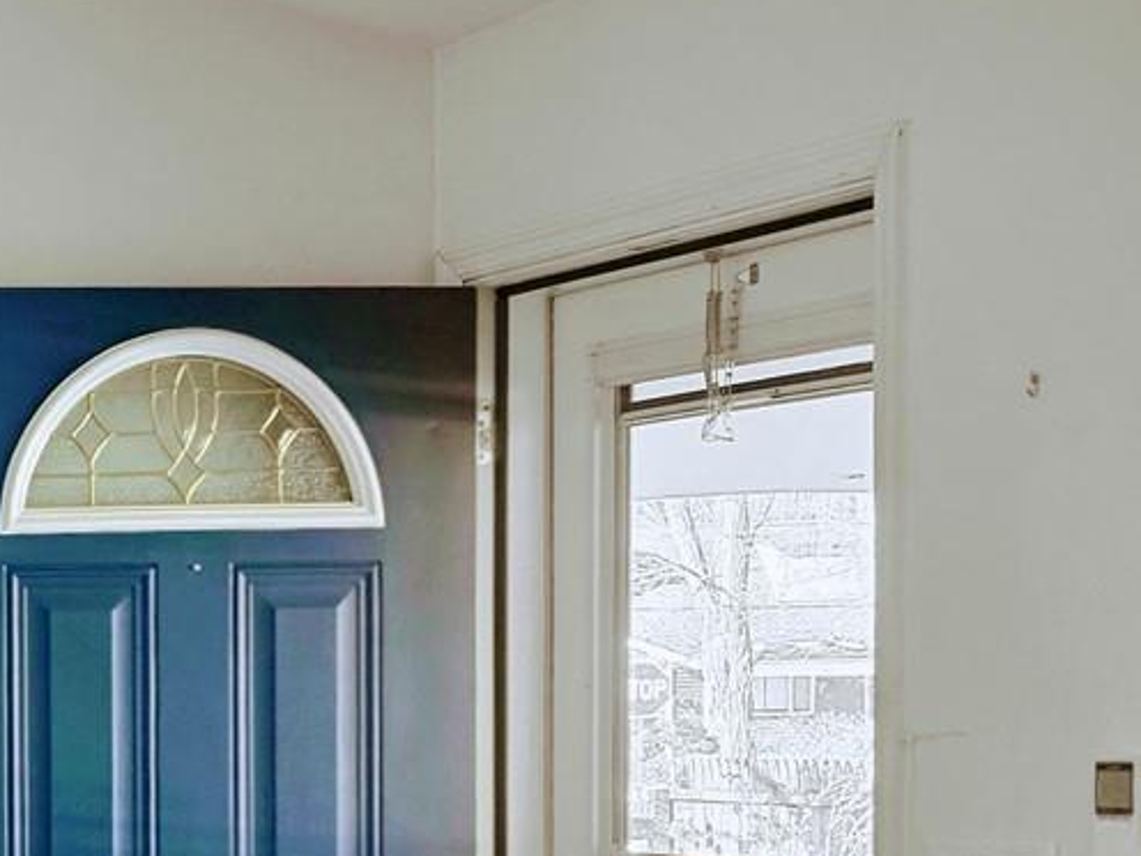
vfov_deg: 15.3
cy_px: 817
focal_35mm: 95
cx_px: -863
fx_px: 3131
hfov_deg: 17.2
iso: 200
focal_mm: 6.3
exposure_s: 1/180
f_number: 1.7
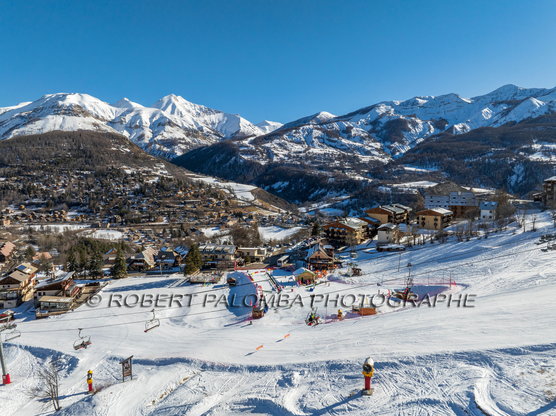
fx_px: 385
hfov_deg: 71.6
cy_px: 208
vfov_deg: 56.8
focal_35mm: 24
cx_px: 278
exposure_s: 1/320
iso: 100
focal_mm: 12.3
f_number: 11
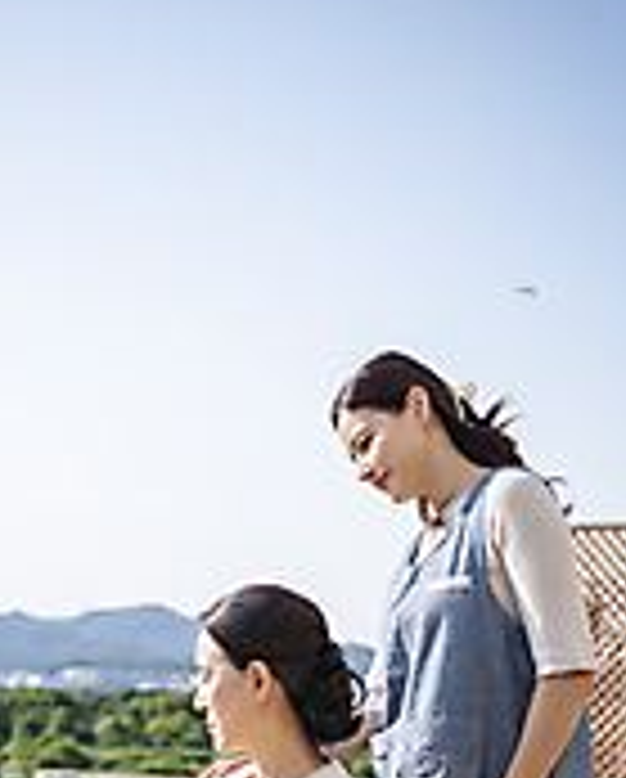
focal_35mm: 91
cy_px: 706
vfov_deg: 20.6
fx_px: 2102
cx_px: 124
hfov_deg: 16.8
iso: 200
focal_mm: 42
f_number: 2.8
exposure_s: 1/4000
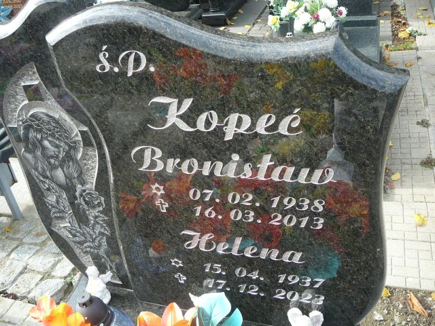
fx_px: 440
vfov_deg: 40.7
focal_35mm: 35
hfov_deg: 52.6
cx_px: 218
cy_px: 163
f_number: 2.8
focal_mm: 5.2
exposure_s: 1/250
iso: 80
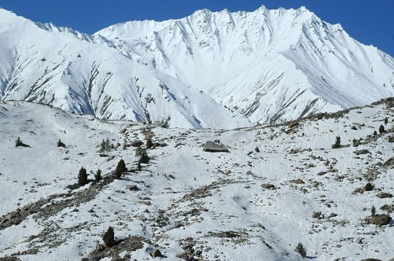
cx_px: 194
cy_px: 127
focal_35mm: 80
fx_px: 874
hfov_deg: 25.4
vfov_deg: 17.0
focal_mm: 50
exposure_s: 1/1000
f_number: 8
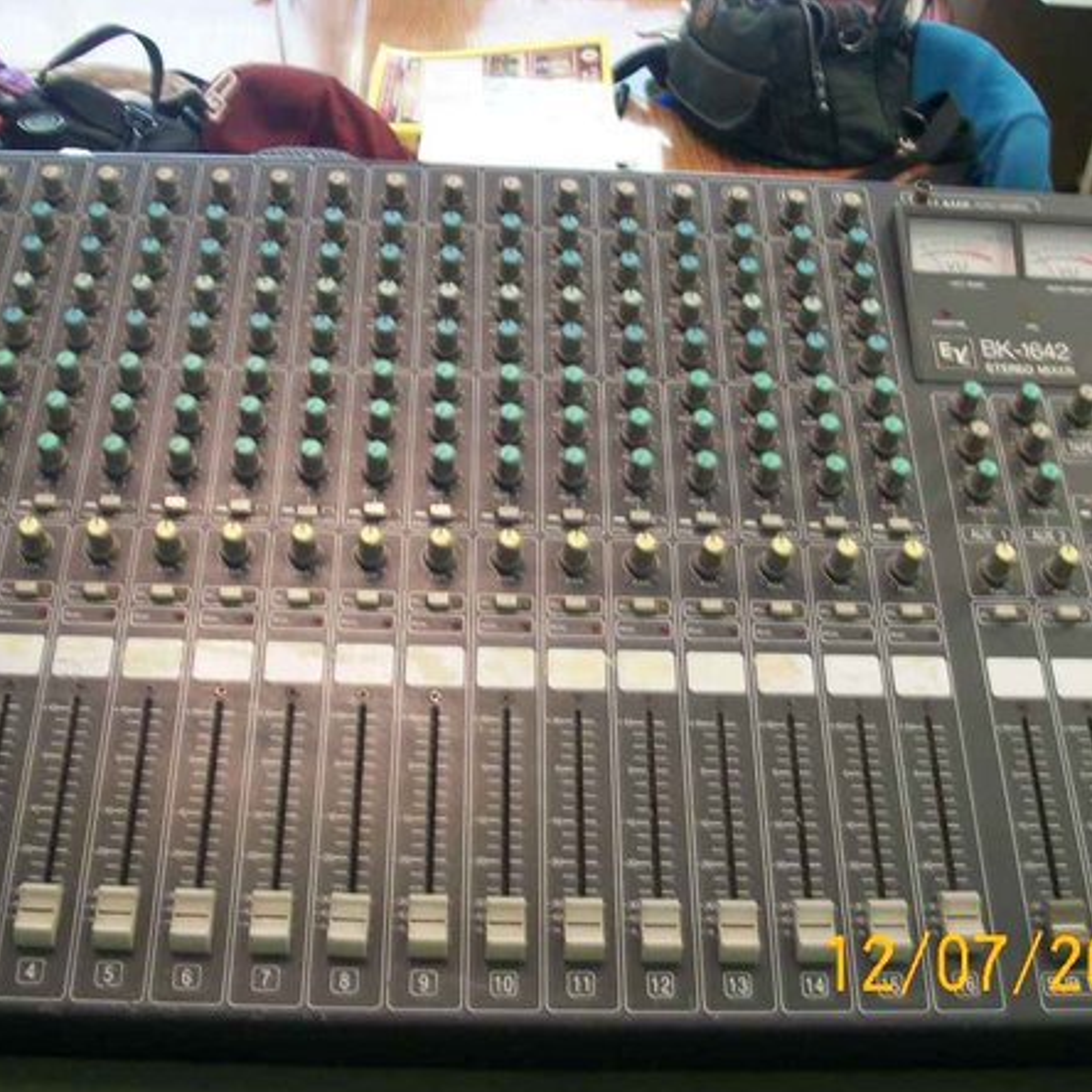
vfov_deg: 39.2
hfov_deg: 39.2
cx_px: 534
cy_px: 551
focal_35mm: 43
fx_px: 1535
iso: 160
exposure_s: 1/10.8
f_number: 2.7
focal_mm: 6
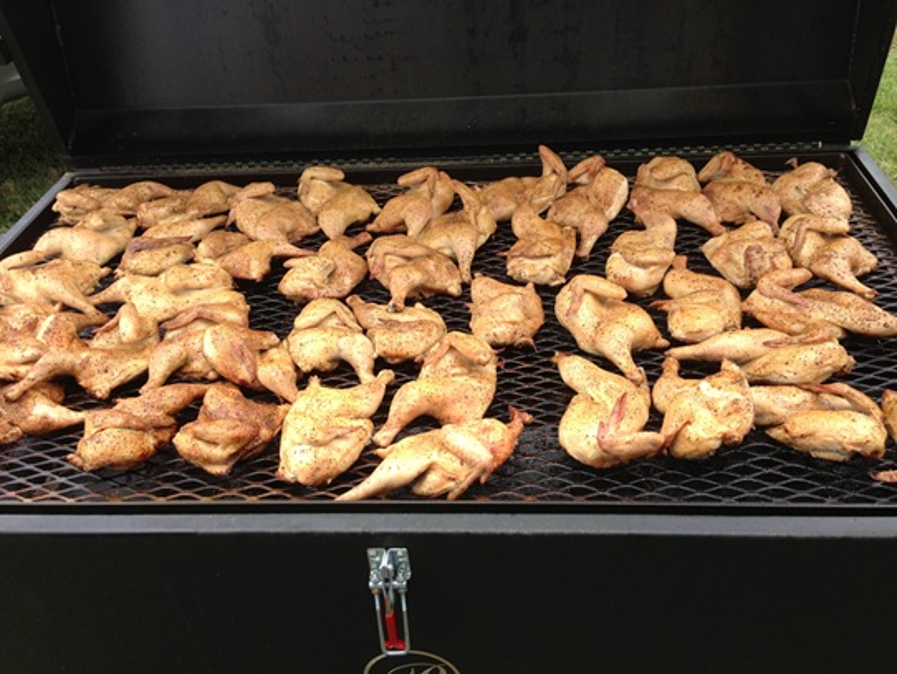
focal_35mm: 33
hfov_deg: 55.3
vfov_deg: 43.0
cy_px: 337
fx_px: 856
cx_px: 448
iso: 50
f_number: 2.4
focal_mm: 4.13
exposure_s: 1/516
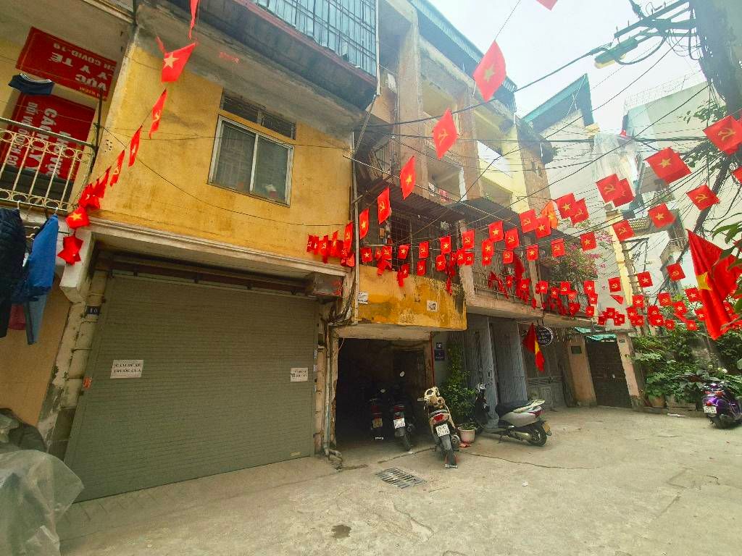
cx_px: 371
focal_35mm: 13
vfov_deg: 89.9
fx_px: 279
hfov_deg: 106.2
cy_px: 278
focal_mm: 2.2
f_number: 2.2
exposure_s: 1/100
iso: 100
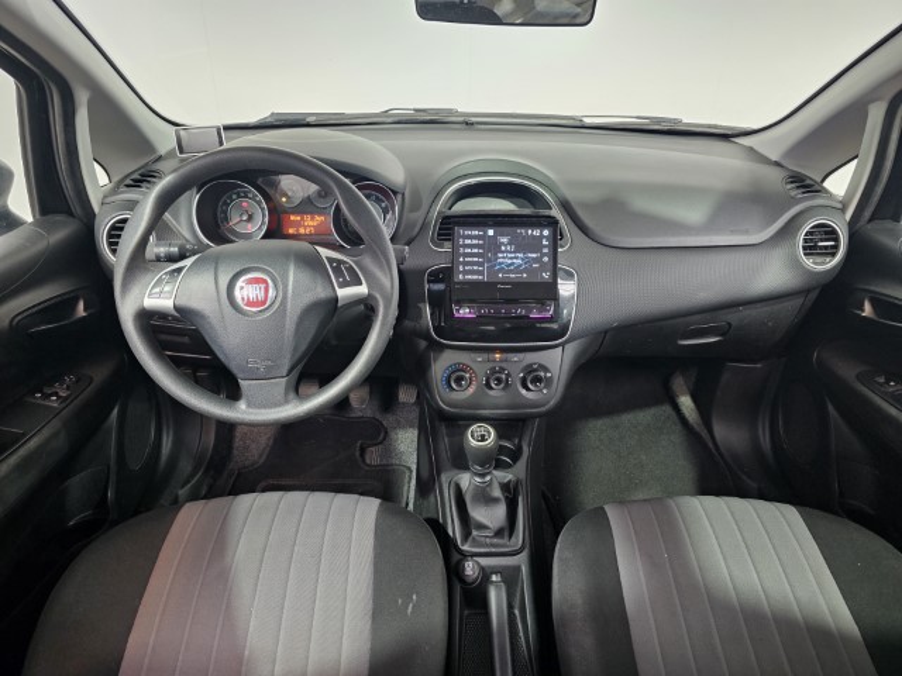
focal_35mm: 23
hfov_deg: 73.9
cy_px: 338
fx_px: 599
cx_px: 451
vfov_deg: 58.9
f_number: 1.7
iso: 640
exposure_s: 1/100
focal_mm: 6.3
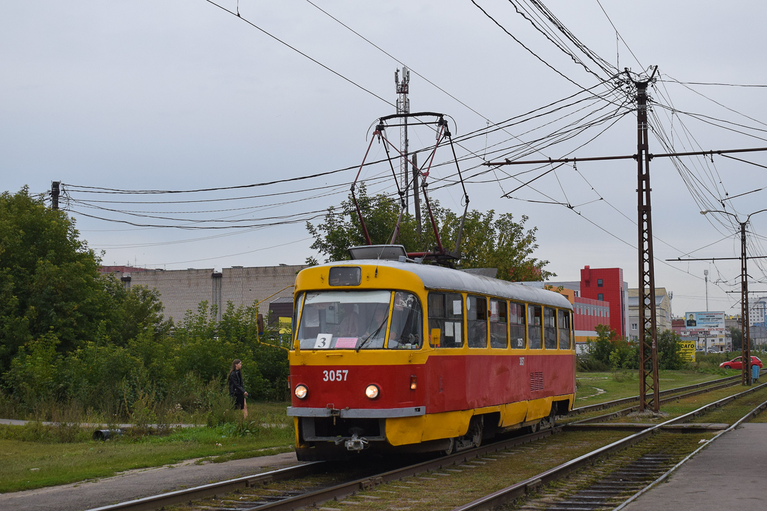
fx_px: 1023
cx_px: 384
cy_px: 256
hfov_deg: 41.1
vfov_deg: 28.1
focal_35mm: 48
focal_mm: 32
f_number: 5.6
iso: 400
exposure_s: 1/640
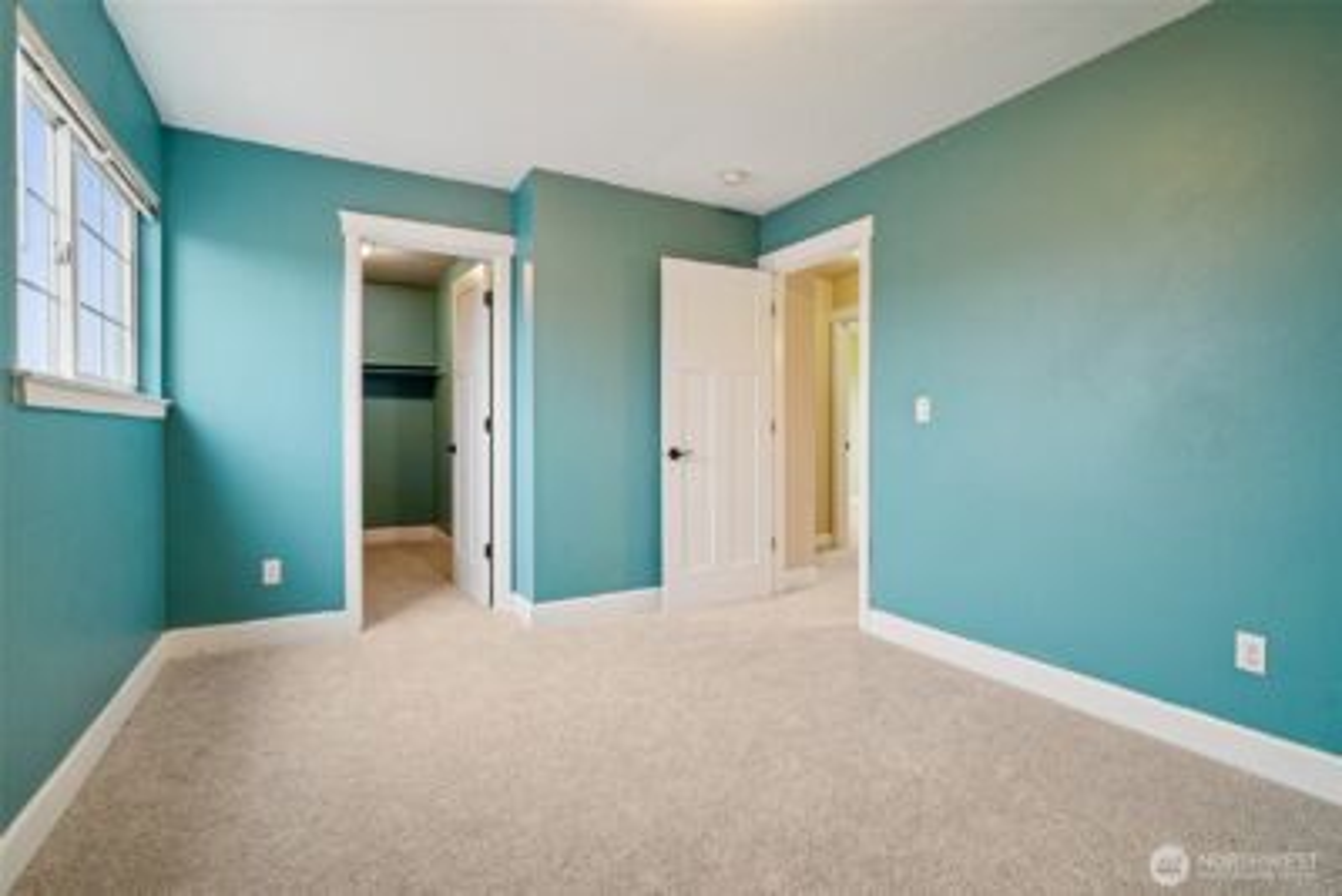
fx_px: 597
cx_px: 671
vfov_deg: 73.8
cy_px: 448
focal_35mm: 16
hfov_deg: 96.7
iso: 1600
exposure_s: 1/20
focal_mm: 16
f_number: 8
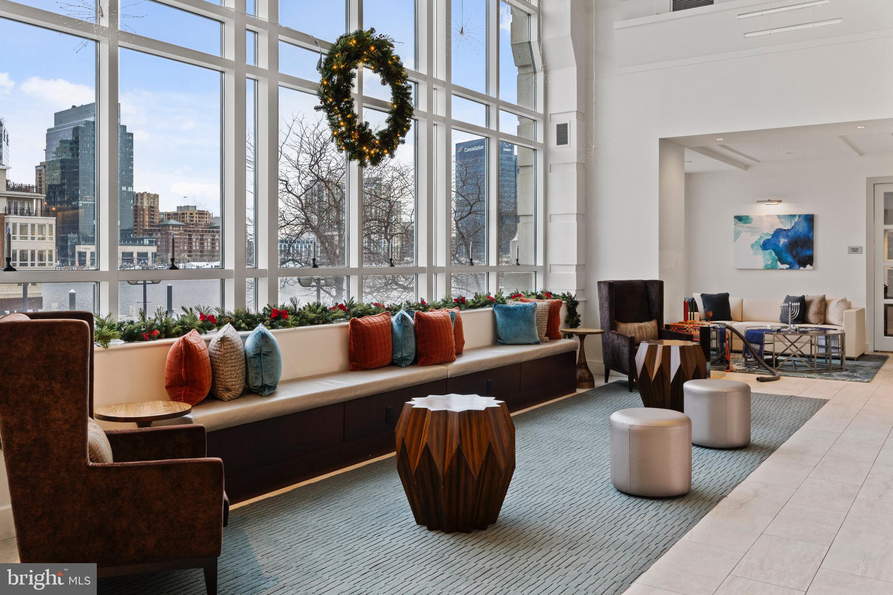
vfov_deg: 43.6
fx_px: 744
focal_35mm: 30
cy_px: 298
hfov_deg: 61.9
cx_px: 446
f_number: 8
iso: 320
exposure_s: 1/6
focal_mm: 20
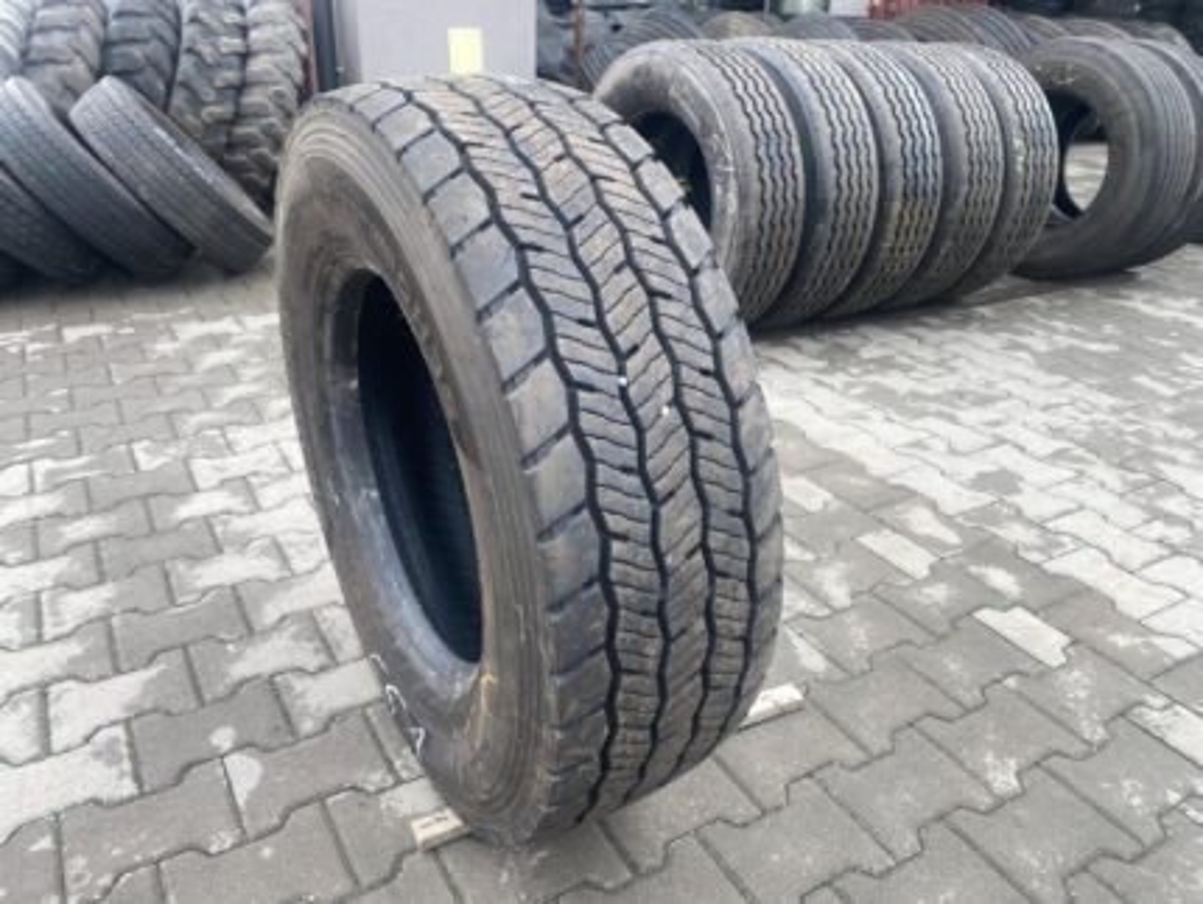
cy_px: 452
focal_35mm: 26
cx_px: 602
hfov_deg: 67.3
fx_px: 904
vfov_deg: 53.1
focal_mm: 4.25
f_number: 1.8
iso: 32
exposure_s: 1/171
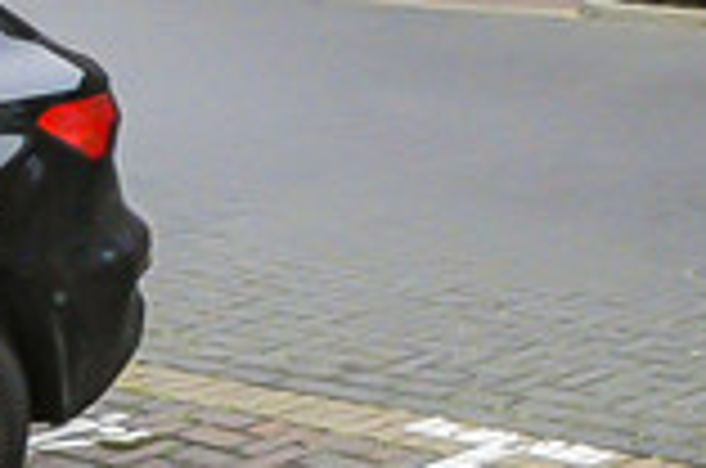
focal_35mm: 98
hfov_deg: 15.4
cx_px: 1520
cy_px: -414
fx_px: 1918
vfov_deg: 12.5
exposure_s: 1/250
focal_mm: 10
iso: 640
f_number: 5.6
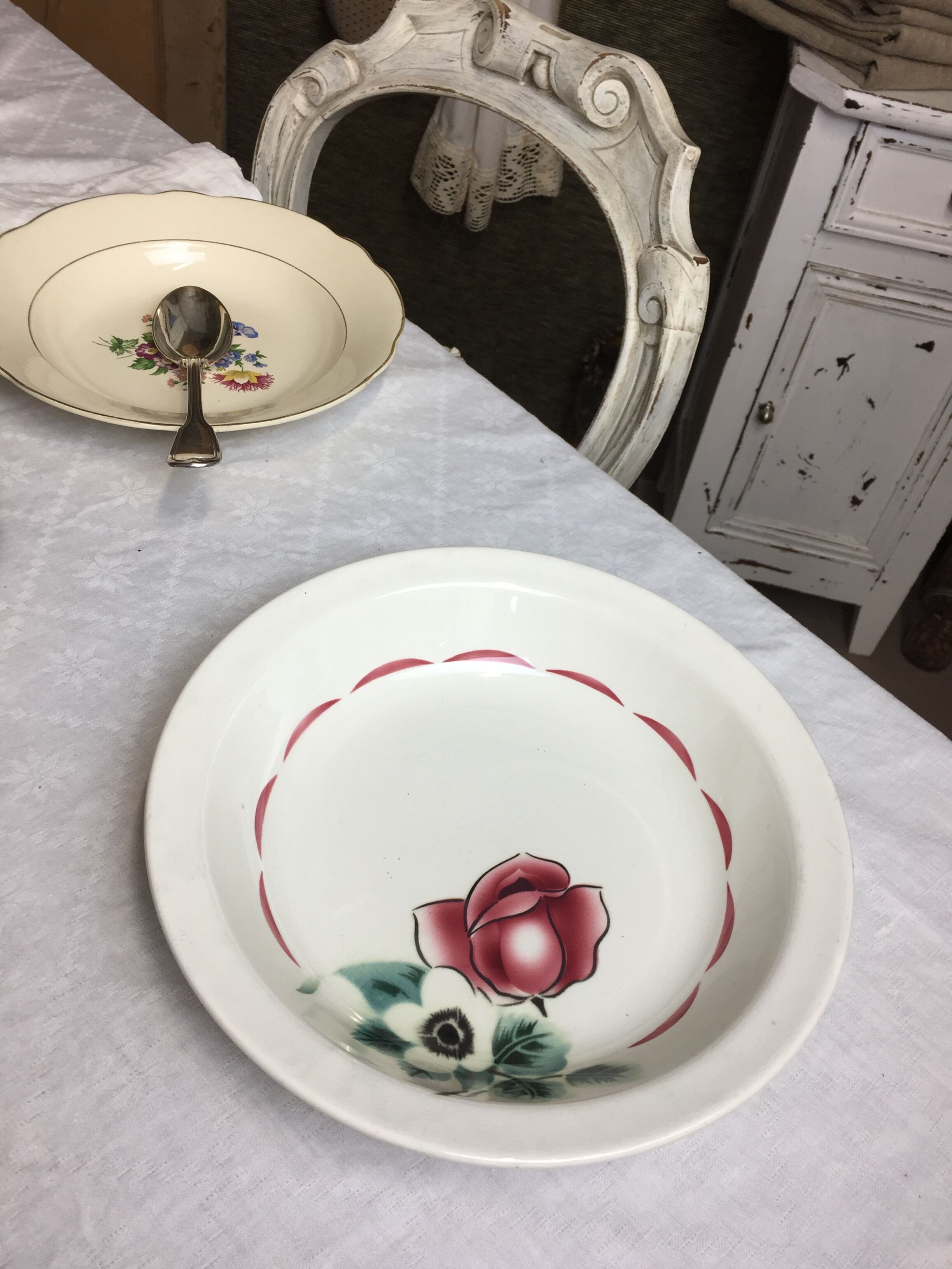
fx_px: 1063
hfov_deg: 48.2
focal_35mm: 29
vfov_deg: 61.7
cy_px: 634
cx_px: 476
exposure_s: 1/50
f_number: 2.2
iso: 32
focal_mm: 4.15
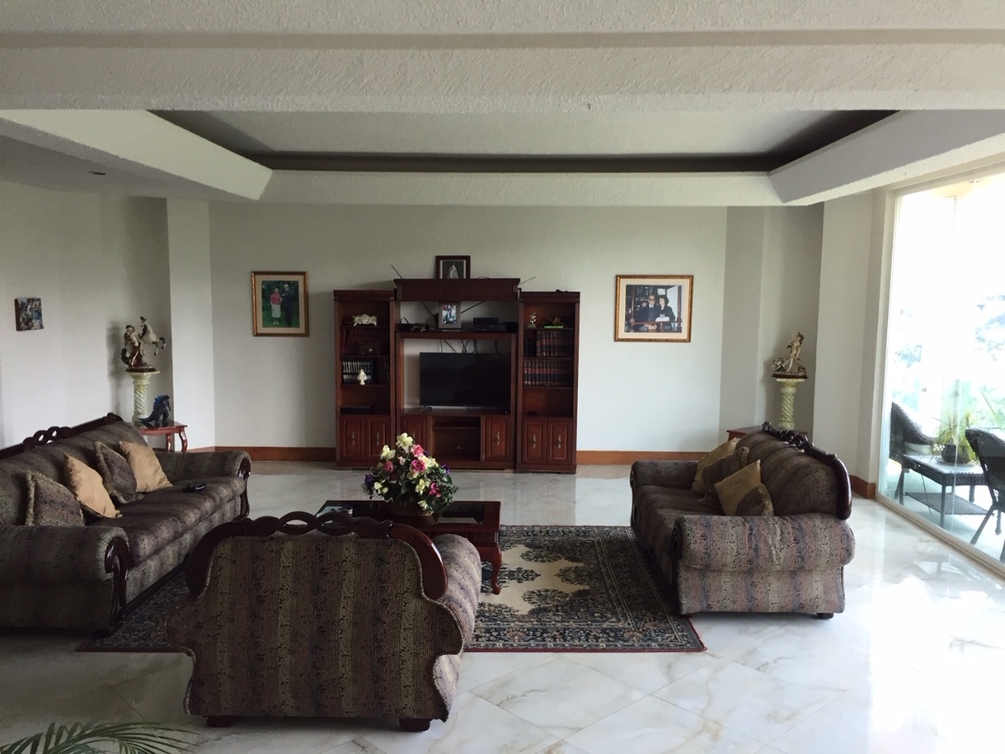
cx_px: 502
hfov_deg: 61.6
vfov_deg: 48.2
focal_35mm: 29
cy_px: 377
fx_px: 842
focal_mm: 4.15
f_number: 2.2
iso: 32
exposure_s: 1/30
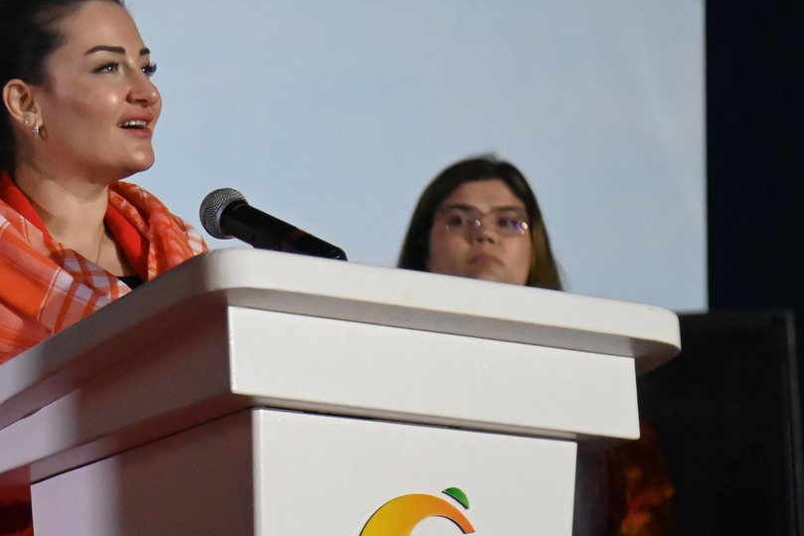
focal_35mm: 148
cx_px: 231
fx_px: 3304
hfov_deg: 13.8
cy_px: 385
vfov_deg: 9.3
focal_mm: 86
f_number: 4
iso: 20000
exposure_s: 1/250
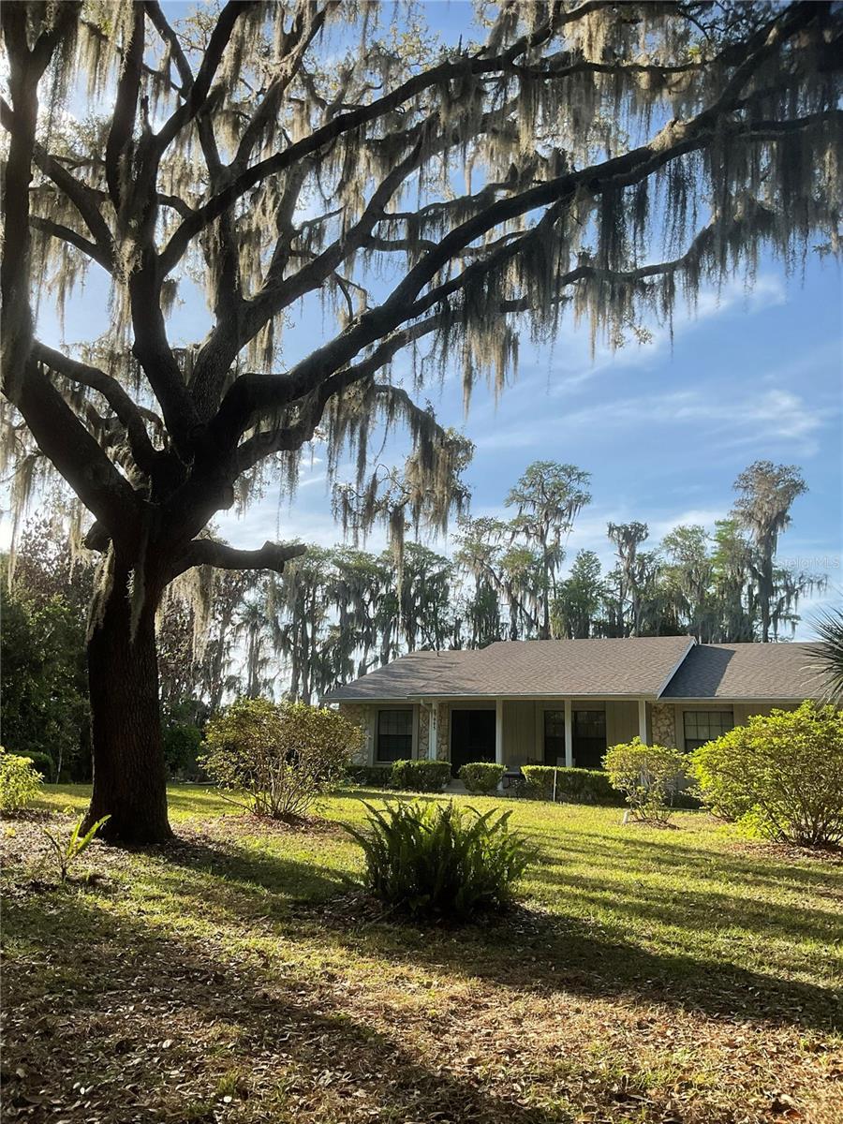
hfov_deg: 48.2
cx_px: 422
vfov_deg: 61.7
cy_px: 562
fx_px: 942
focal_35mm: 29
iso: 16
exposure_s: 1/1121
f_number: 1.8
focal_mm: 3
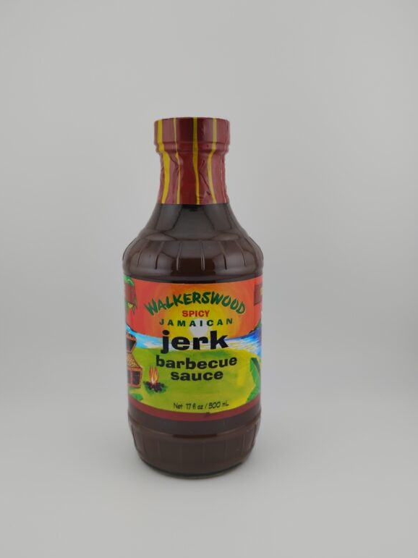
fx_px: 467
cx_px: 203
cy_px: 283
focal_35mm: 29
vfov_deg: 61.7
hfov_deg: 48.2
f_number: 1.8
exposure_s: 1/267
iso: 100
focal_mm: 4.26
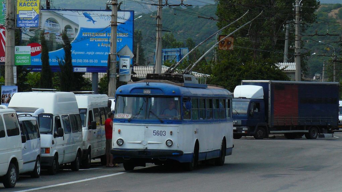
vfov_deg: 6.0
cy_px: 73
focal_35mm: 204
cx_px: 172
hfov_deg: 10.6
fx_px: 1850
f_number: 8
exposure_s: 1/320
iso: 200
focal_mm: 31
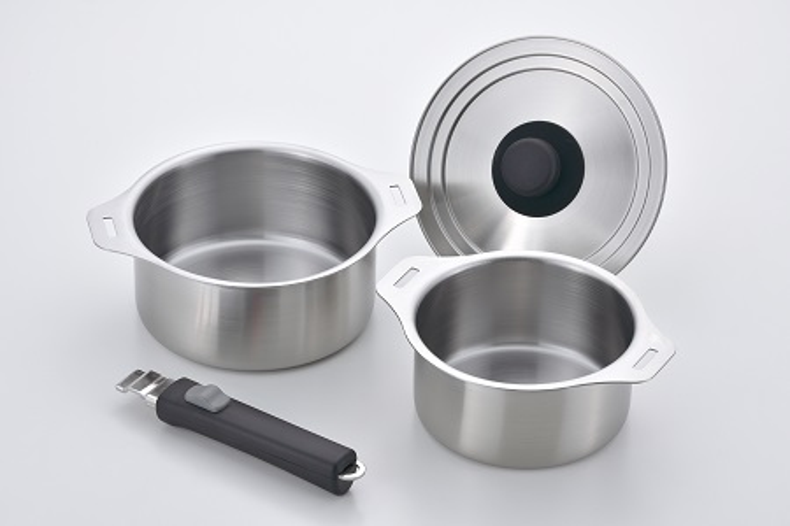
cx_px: 395
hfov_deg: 10.5
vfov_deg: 7.0
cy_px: 263
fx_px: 4279
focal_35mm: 195
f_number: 25
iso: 64
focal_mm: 195
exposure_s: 1/100
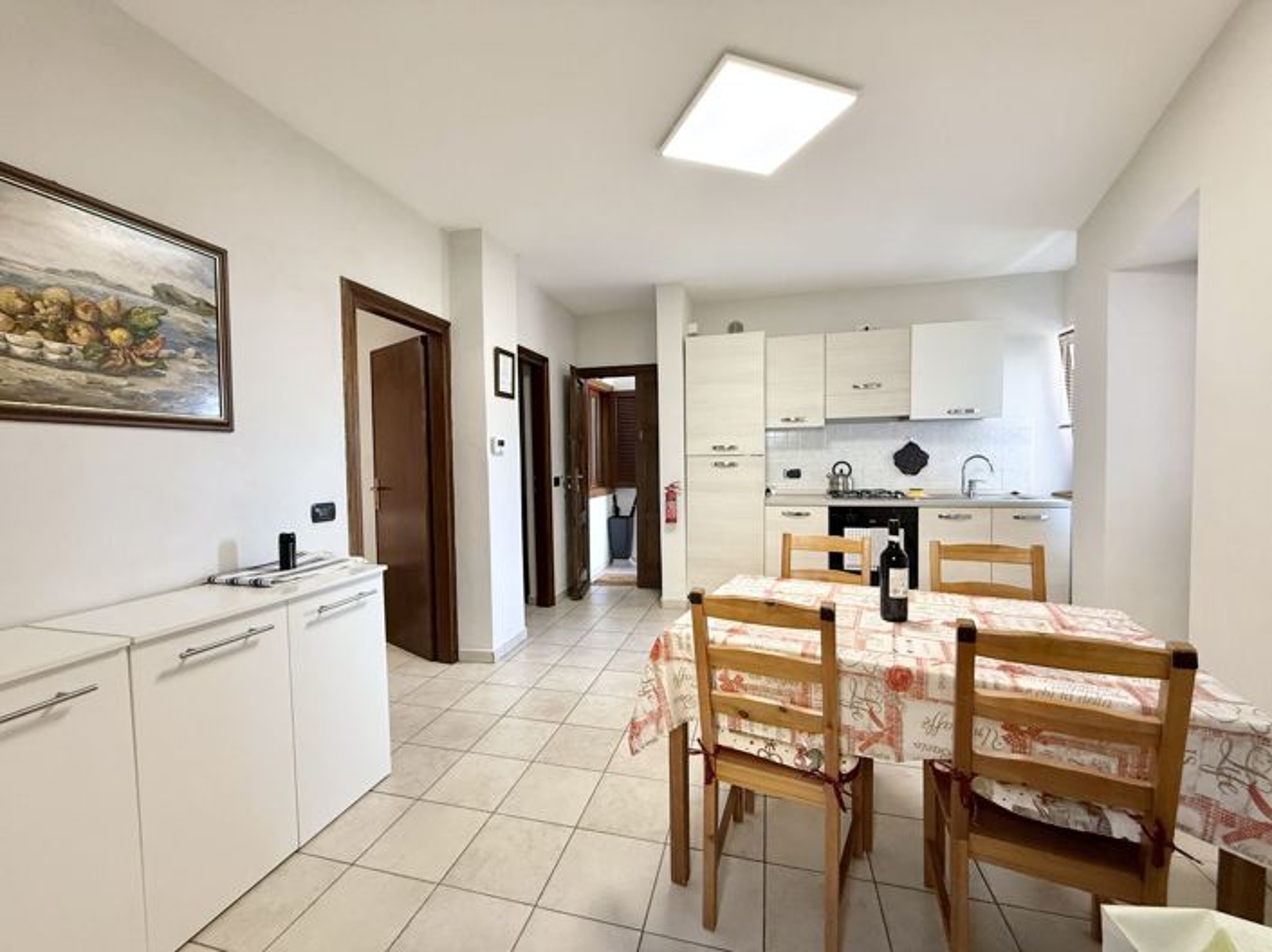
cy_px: 476
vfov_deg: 85.6
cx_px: 636
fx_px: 514
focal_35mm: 14
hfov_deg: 102.1
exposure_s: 1/100
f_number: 2.2
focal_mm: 2.22
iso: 320
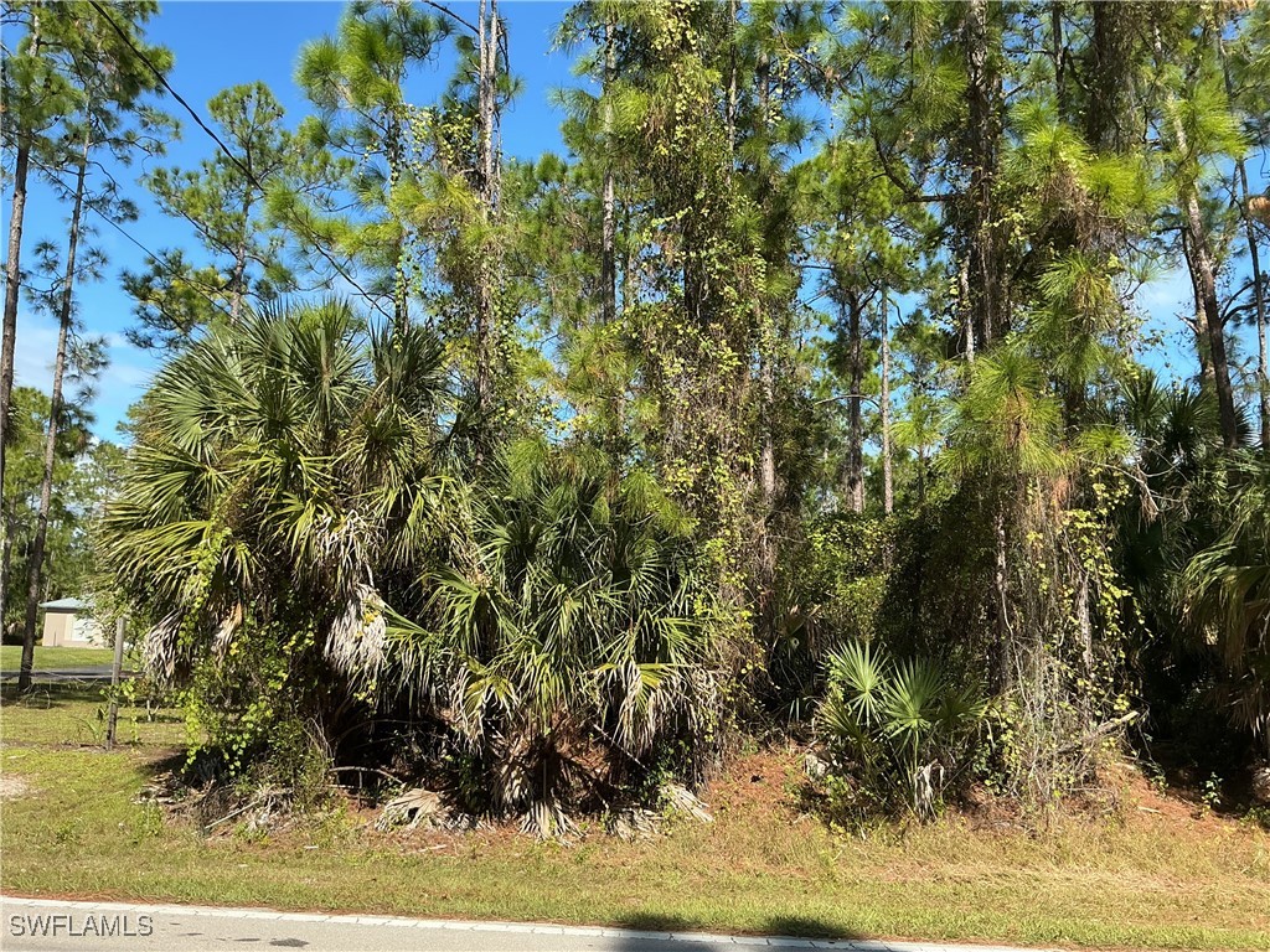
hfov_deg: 61.7
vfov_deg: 48.2
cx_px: 635
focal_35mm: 29
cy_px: 476
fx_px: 1064
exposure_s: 1/962
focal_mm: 3
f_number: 1.8
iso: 25
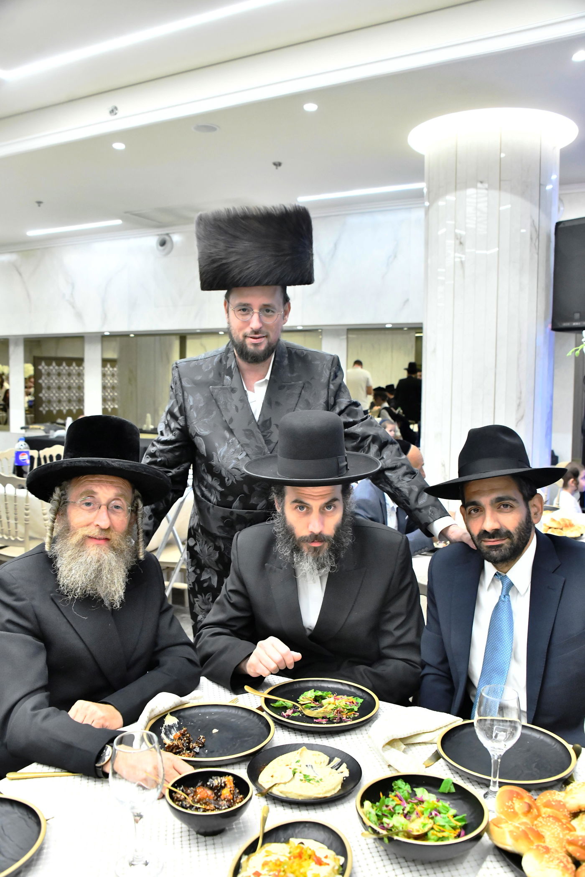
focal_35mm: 32
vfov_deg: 58.7
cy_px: 438
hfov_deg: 41.1
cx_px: 292
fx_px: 780
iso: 3200
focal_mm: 32
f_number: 5.6
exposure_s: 1/100
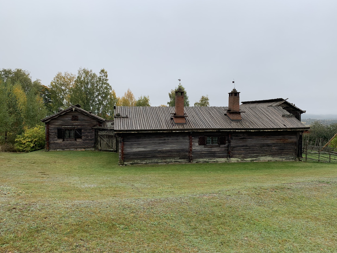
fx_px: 263
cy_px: 124
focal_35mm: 27
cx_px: 171
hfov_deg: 65.3
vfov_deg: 51.4
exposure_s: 1/347
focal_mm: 4.25
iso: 25
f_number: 1.8
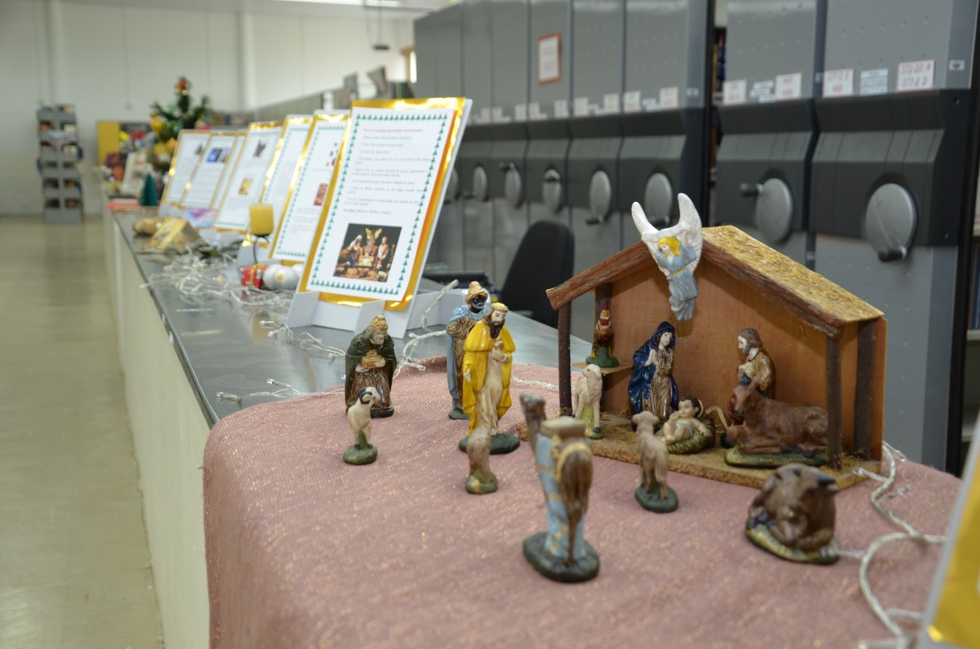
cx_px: 490
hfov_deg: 43.7
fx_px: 1222
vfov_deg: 29.7
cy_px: 324
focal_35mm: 45
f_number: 4.2
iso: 800
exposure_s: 1/60
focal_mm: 30
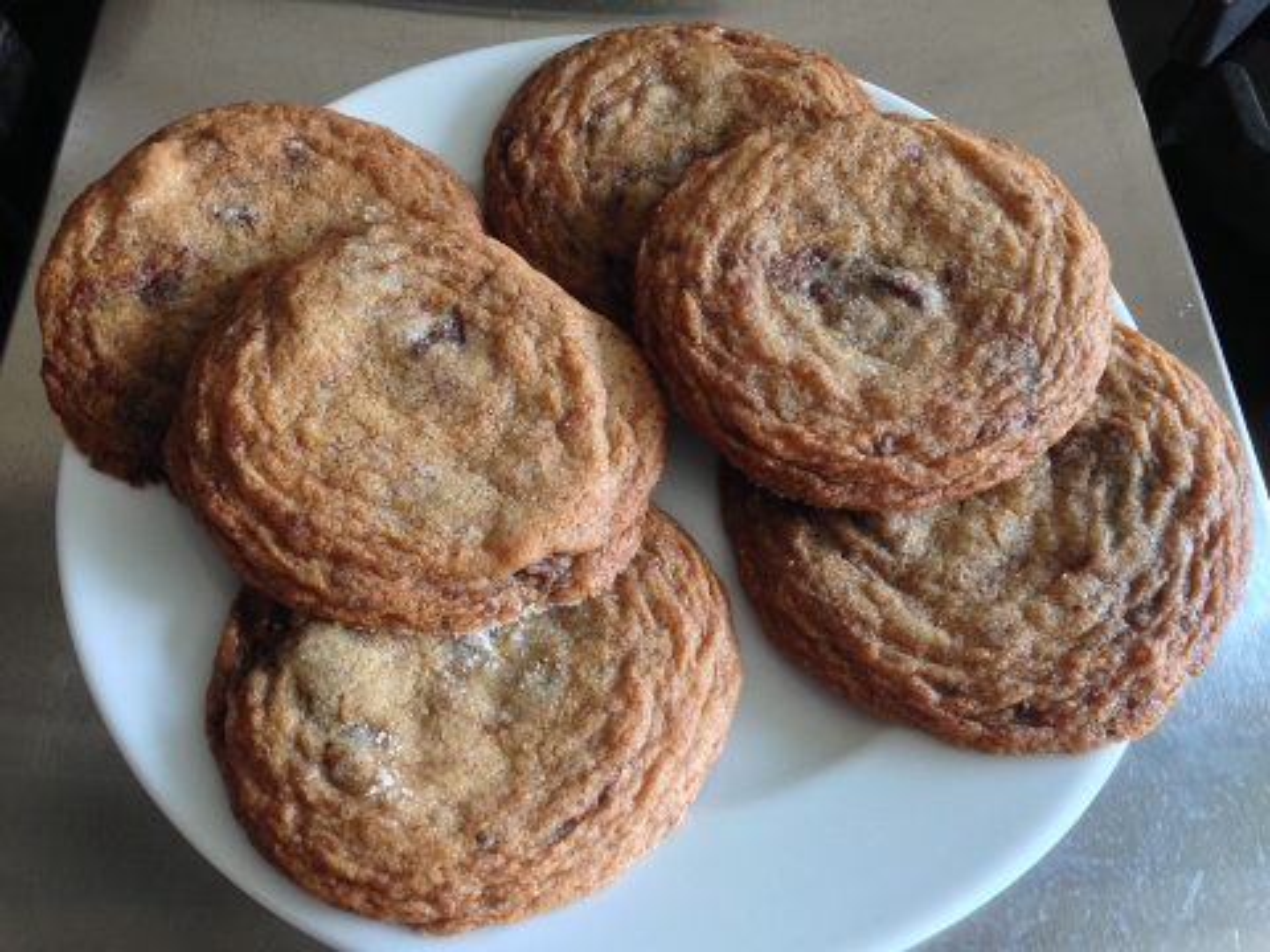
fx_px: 1211
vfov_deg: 42.9
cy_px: 476
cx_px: 635
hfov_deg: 55.4
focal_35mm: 33
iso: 160
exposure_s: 1/20
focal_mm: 4.12
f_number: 2.4
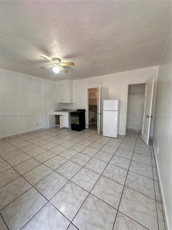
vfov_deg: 102.1
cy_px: 115
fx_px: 93
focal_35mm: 14
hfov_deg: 85.7
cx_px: 86
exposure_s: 1/120
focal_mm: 2.22
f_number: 2.2
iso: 200
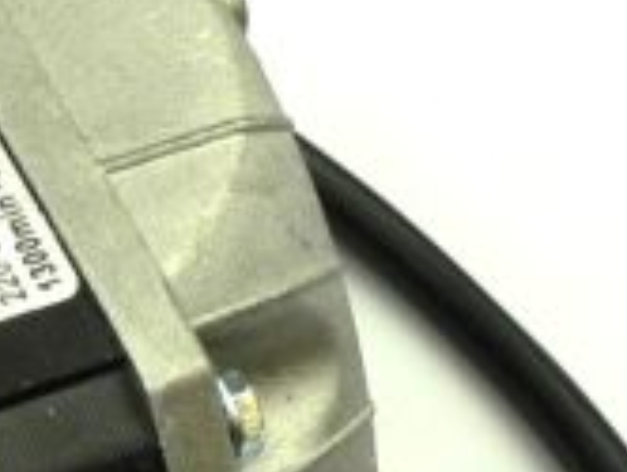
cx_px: -106
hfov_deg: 11.2
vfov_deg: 8.4
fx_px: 3138
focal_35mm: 173
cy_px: 683
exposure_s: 1/125
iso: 80
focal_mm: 6
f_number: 5.6
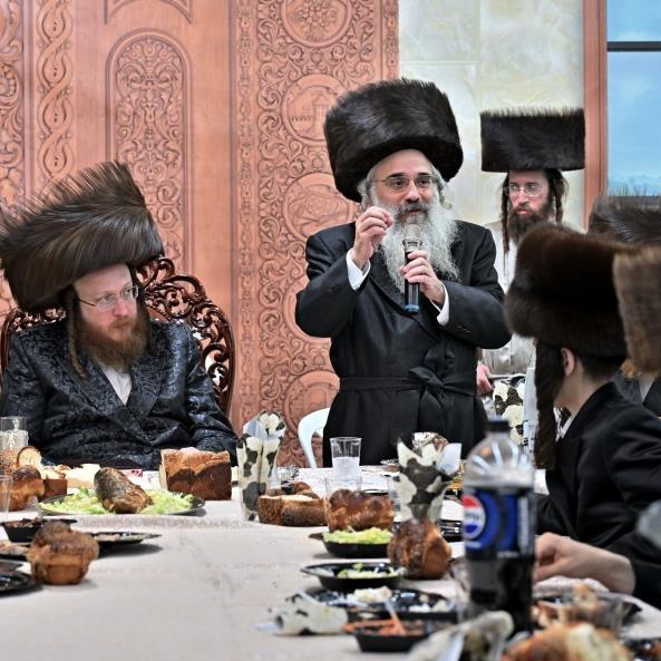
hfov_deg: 18.4
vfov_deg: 18.5
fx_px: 2031
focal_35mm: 94
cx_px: 169
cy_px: 291
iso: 640
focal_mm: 64
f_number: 4
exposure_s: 1/160
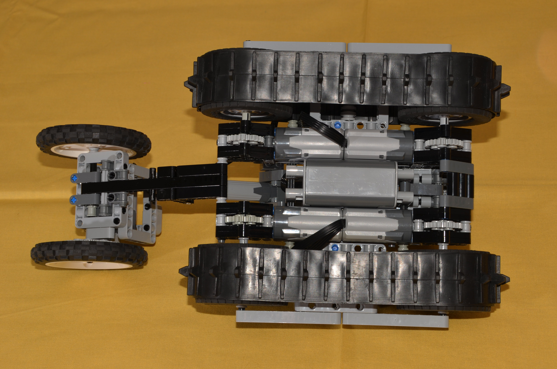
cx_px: 278
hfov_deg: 24.7
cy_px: 184
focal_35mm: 82
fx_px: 1274
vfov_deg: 16.5
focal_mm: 55
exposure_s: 1/60
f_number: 11
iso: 100
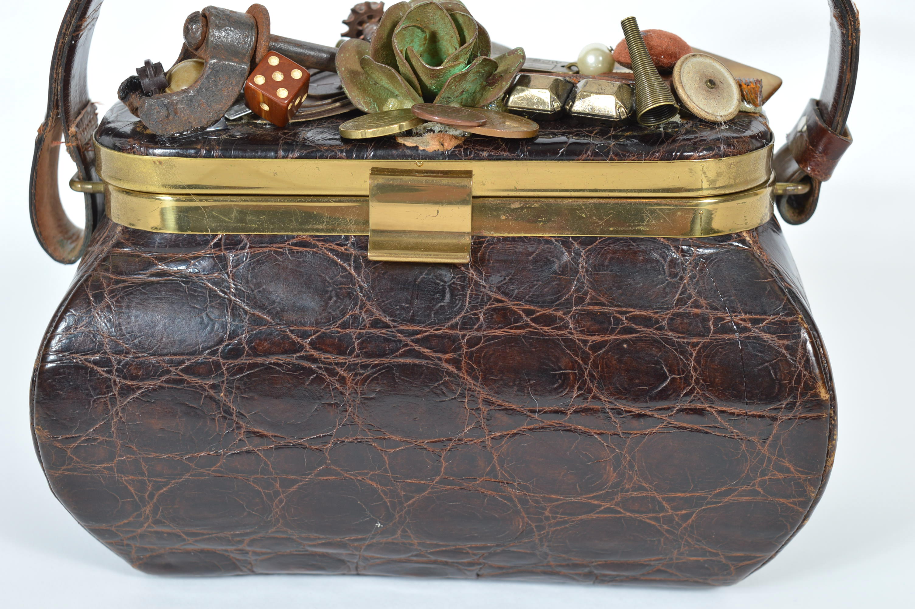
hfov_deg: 29.9
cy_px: 304
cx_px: 458
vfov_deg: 20.1
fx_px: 1714
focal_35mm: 68
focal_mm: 45
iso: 100
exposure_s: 1/80
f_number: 6.3
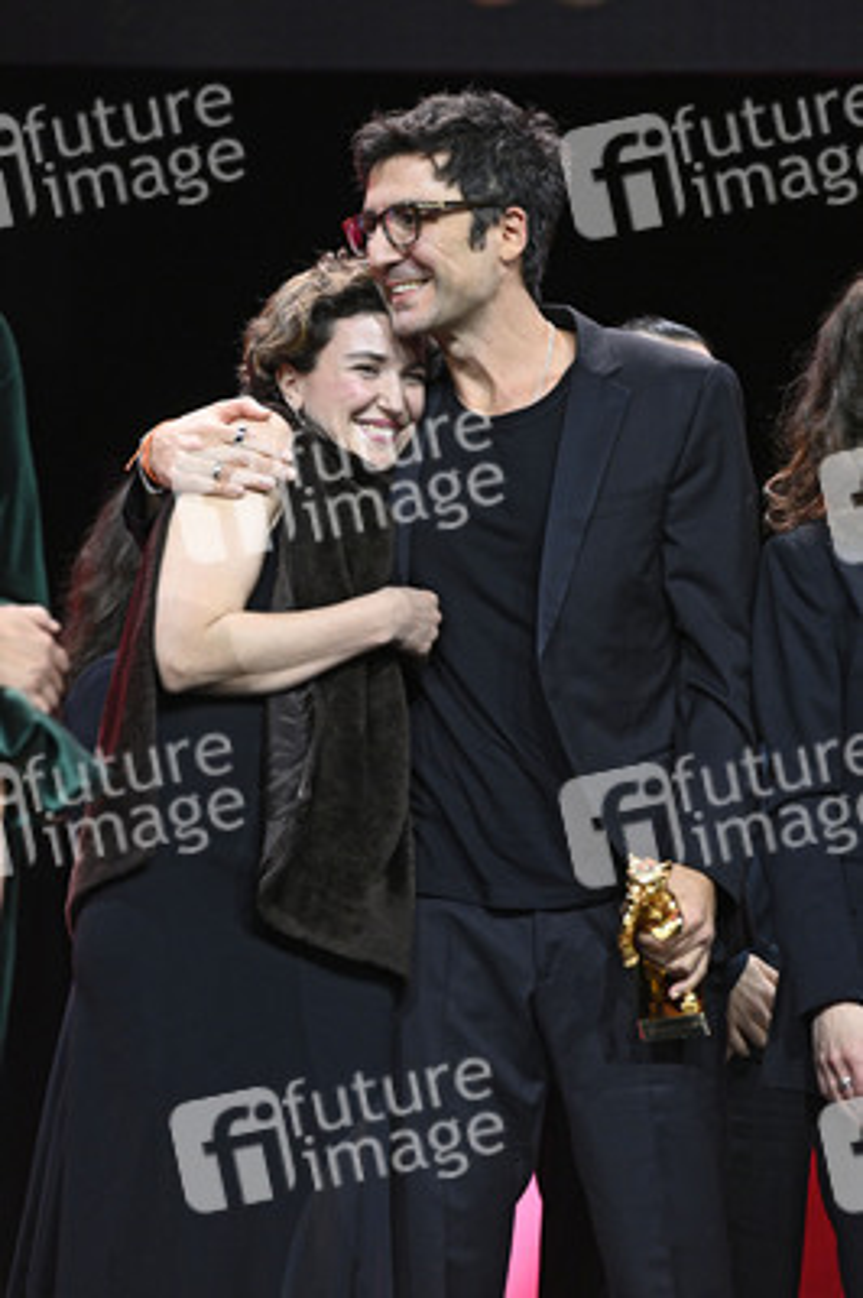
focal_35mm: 200
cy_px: 649
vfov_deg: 10.3
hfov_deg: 6.9
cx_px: 432
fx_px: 7204
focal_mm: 200
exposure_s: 1/250
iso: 5000
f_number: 4.5
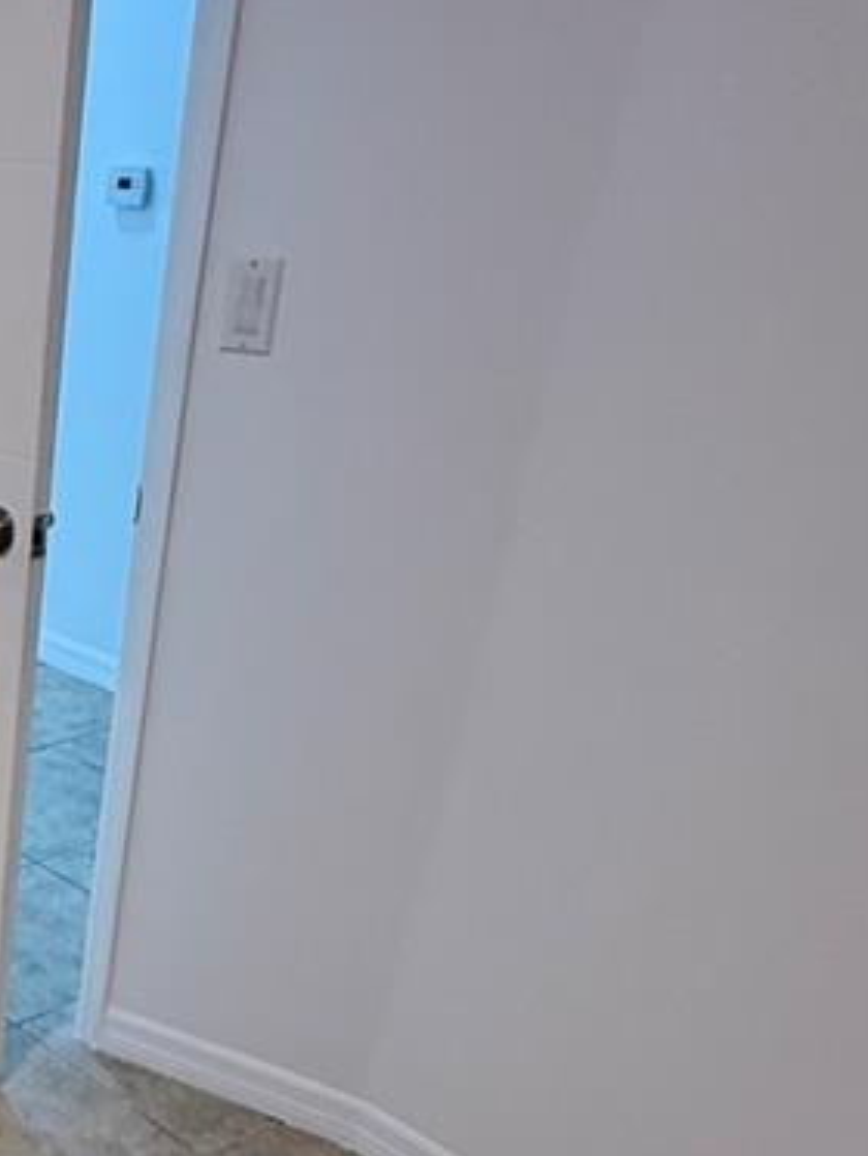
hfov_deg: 27.3
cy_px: 989
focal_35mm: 45
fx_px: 1504
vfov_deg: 39.7
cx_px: -245
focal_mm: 2.22
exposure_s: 1/120
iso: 160
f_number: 2.2
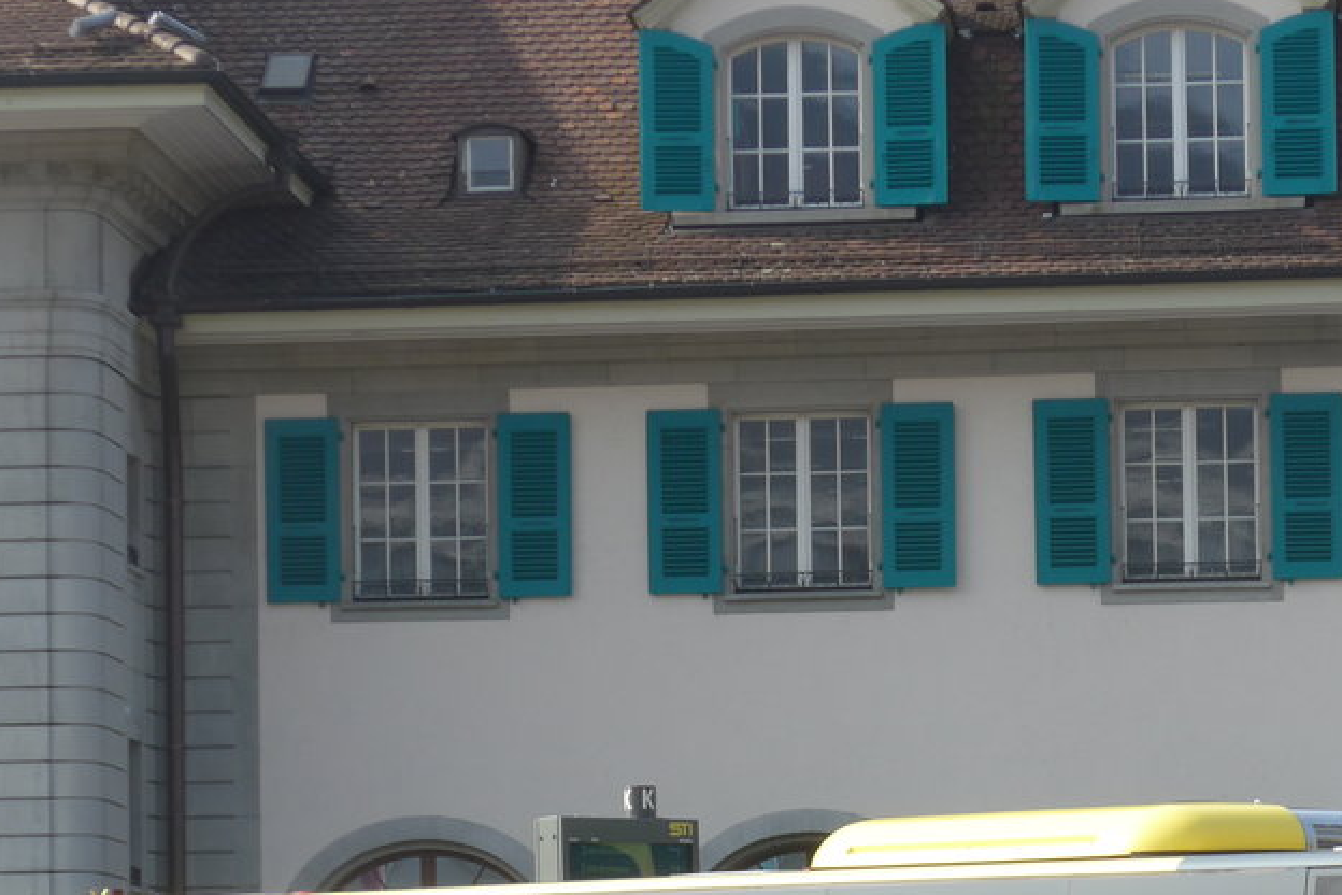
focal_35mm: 160
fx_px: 5964
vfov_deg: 8.5
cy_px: 936
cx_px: 867
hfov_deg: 12.8
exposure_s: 1/320
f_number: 4.5
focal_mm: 17
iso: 80
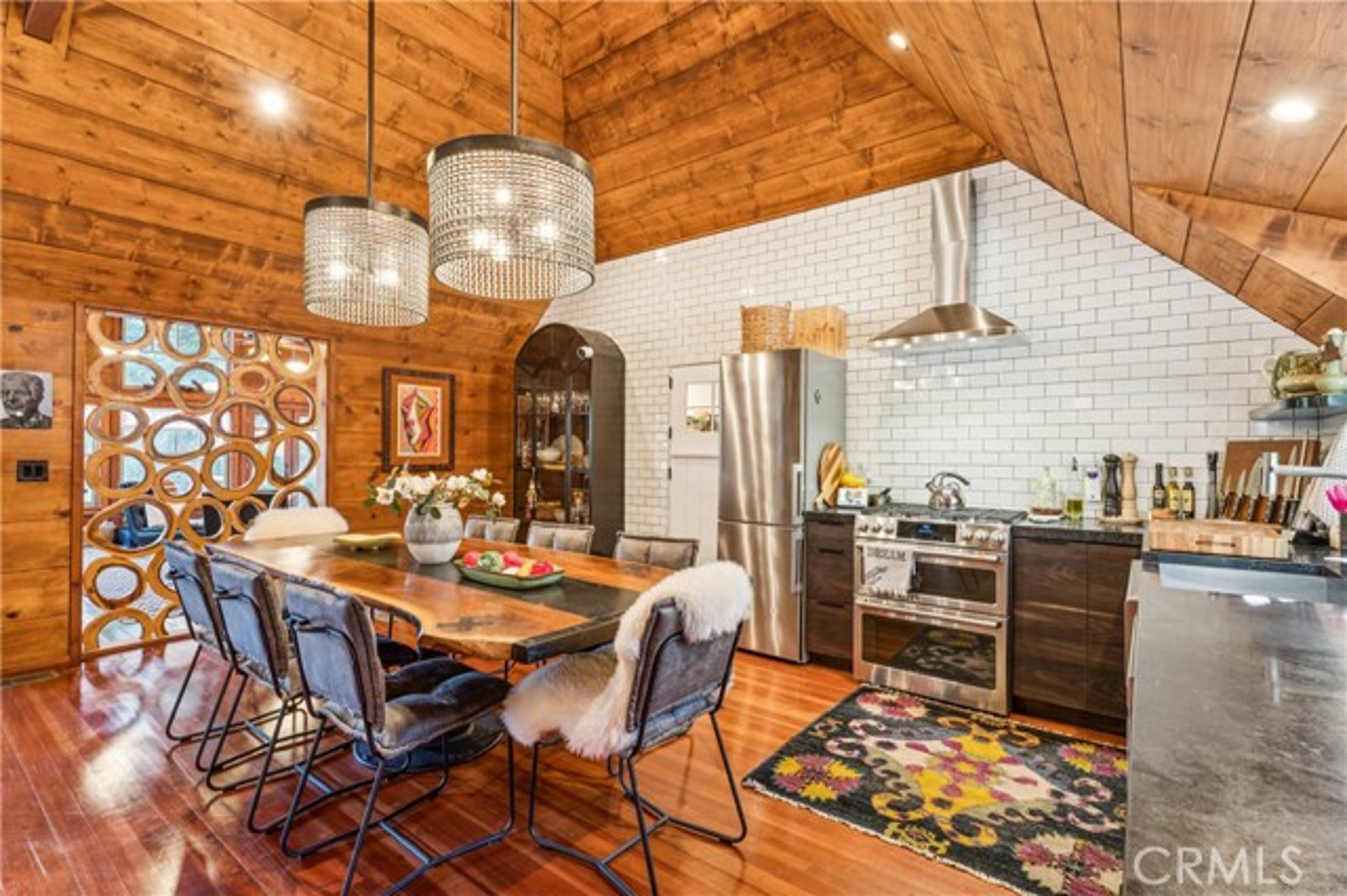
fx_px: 613
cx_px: 674
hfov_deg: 95.4
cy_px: 448
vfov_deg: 72.3
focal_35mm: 16
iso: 100
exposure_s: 2.5
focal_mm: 16.4
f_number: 13
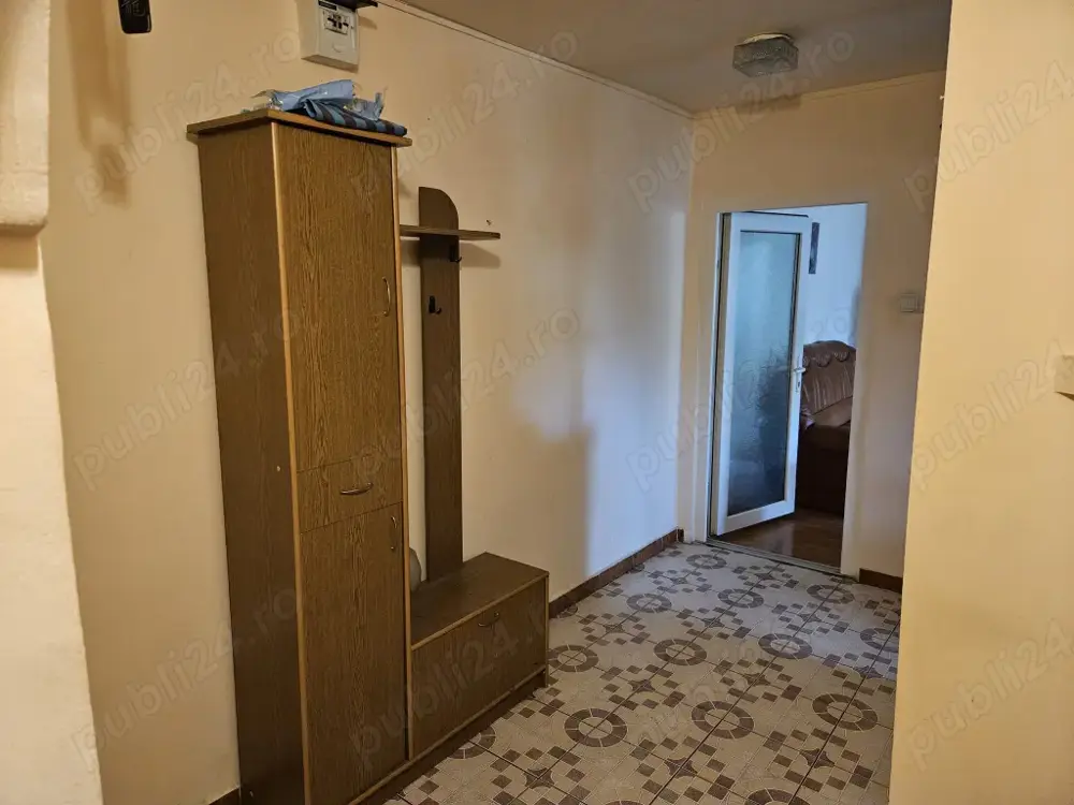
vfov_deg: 58.9
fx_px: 714
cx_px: 537
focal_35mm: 23
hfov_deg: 73.9
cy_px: 402
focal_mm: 5.4
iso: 640
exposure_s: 1/33.3
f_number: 1.8
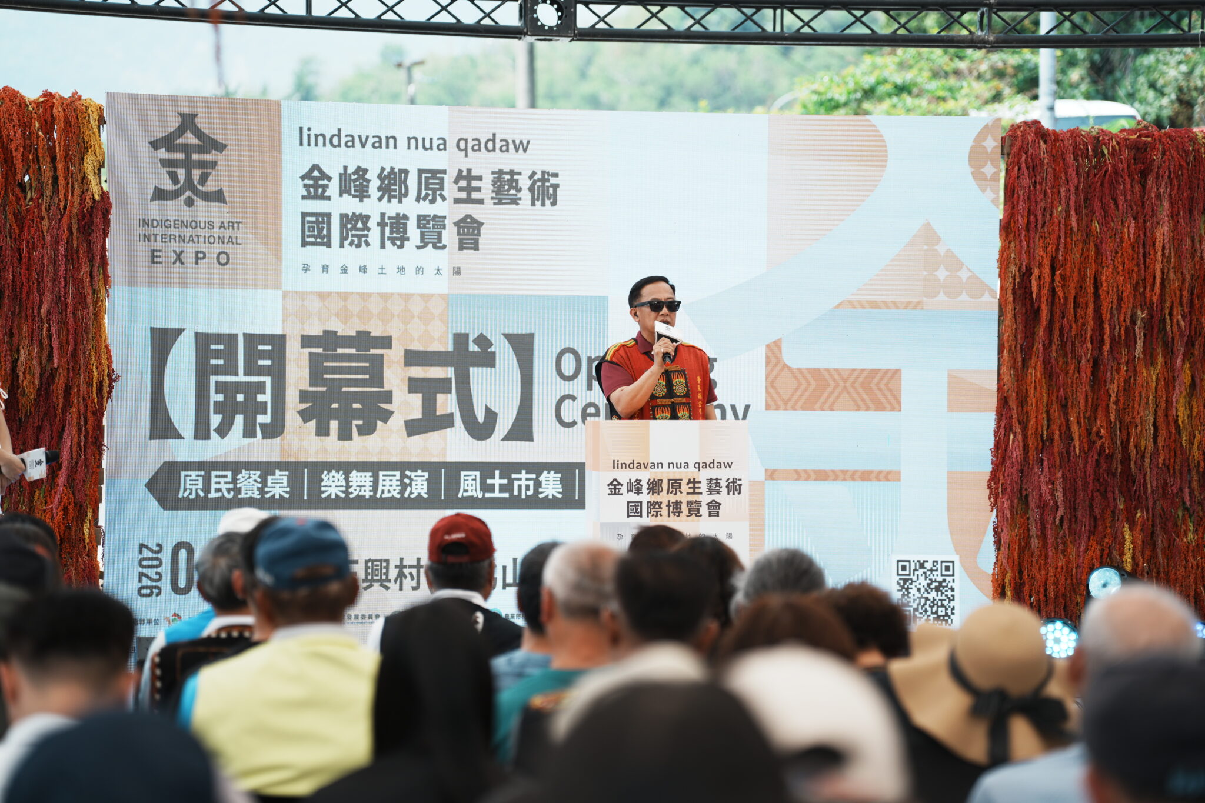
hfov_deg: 19.5
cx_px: 602
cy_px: 402
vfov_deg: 13.0
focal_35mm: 105
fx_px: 3514
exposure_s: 1/640
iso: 100
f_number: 2.8
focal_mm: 105
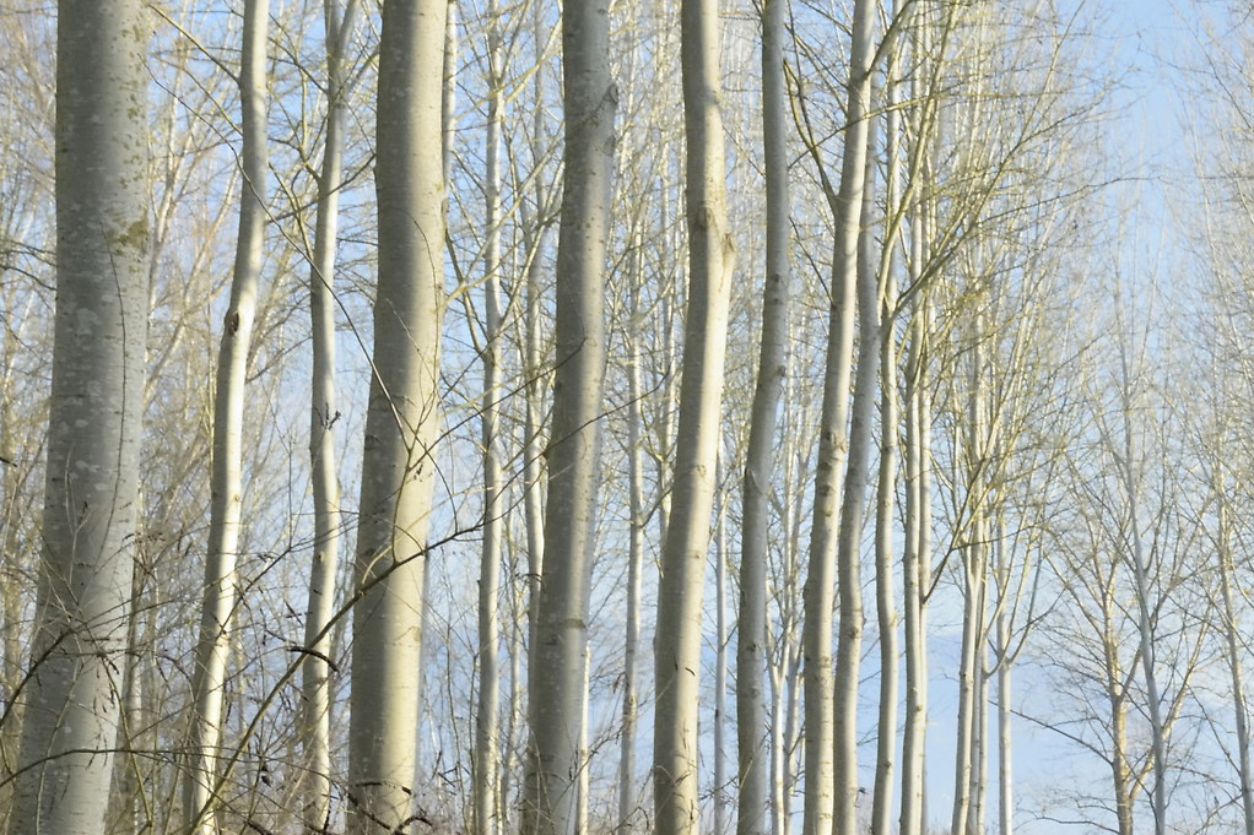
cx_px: 1109
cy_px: 837
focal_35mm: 148
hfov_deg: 13.8
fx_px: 5154
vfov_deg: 9.2
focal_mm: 42
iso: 1800
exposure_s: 1/160
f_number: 14
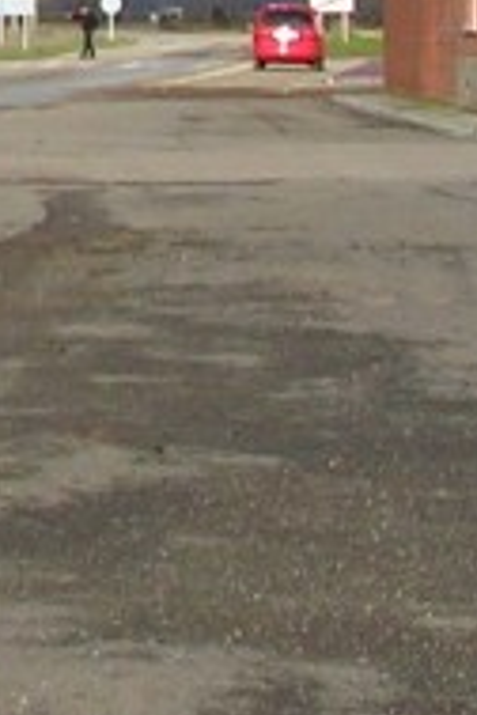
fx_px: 4253
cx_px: -534
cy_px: -435
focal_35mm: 214
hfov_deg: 6.2
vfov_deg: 9.3
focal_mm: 5.8
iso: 50
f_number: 5.6
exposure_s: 1/390
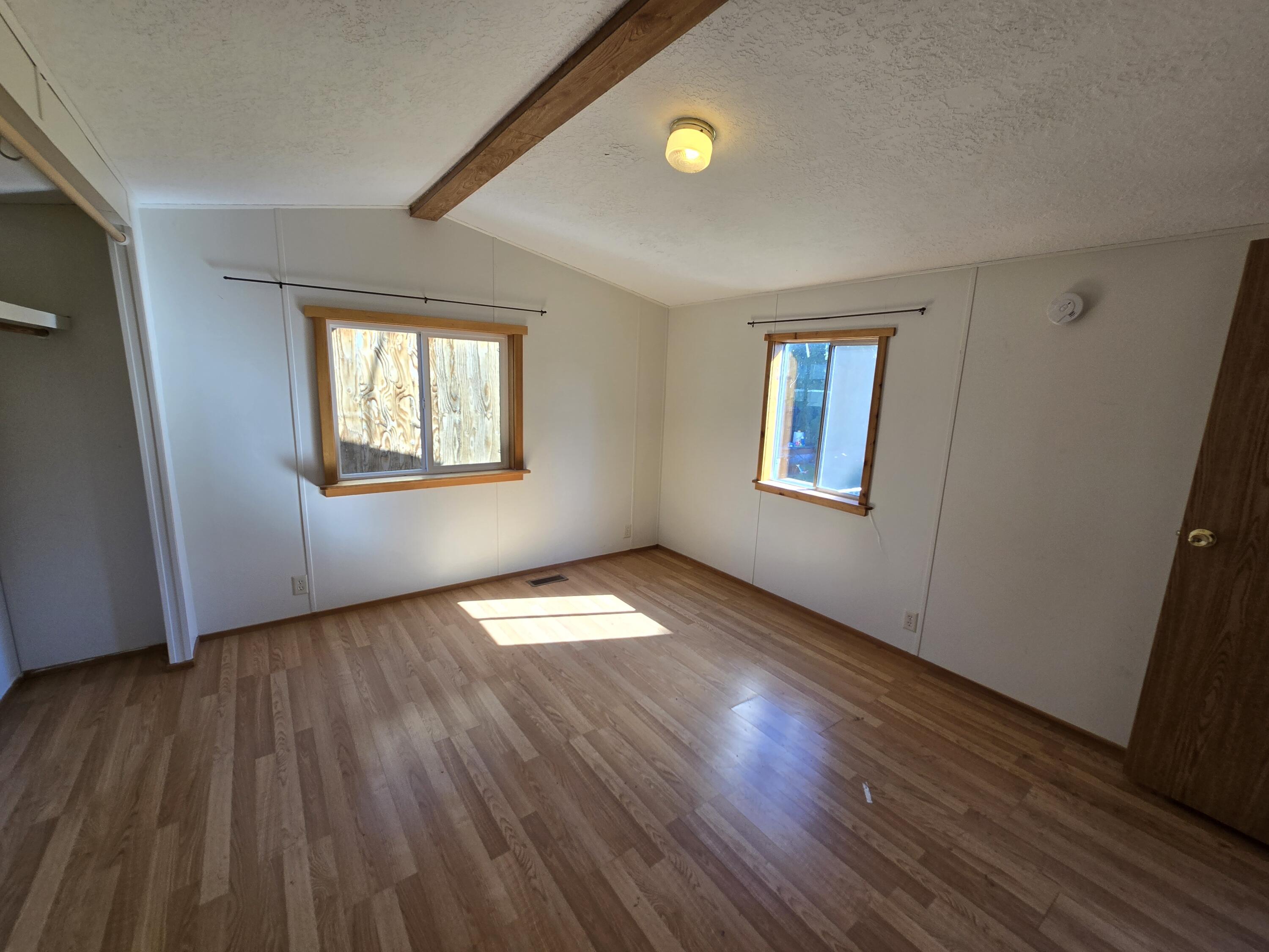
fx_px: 477
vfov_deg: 89.9
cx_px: 634
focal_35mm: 13
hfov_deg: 106.2
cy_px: 476
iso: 50
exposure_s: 1/120
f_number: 2.2
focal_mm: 2.2
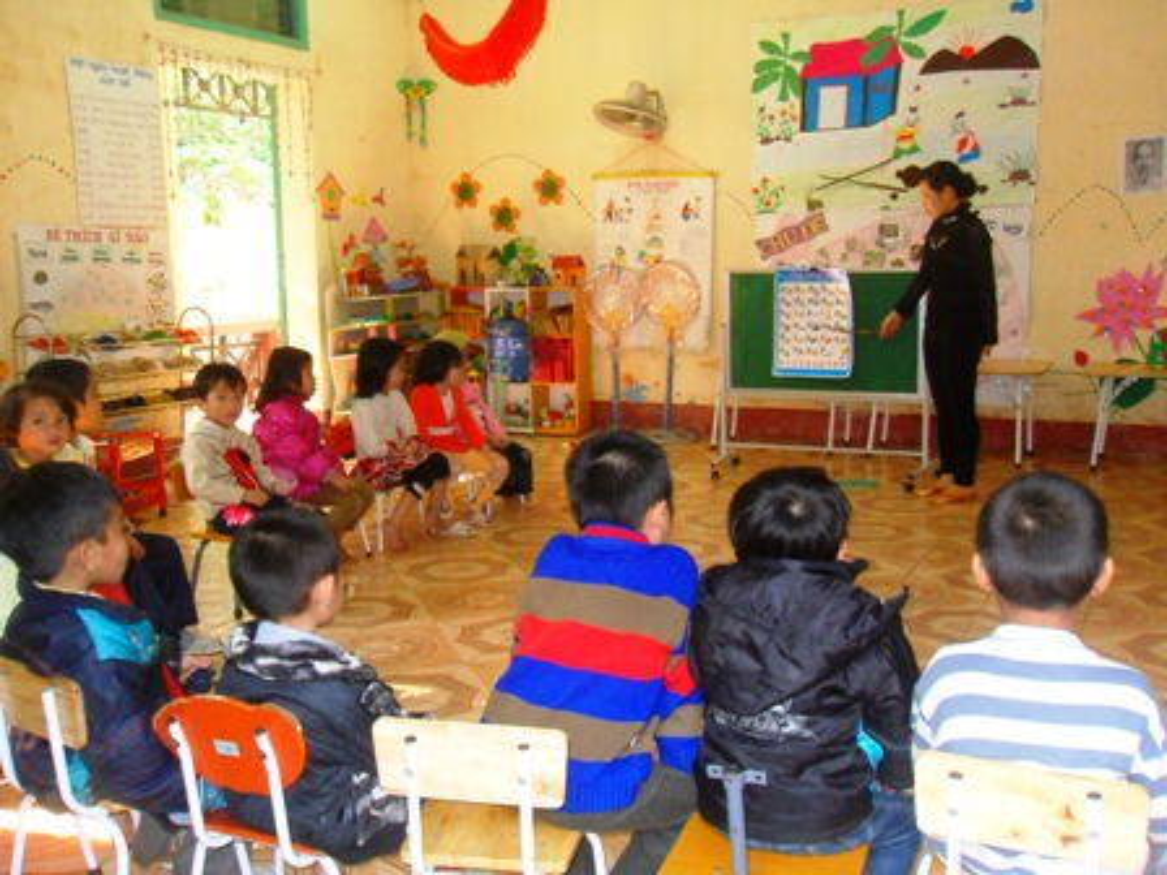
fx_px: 1180
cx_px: 584
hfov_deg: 52.6
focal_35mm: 35
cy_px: 438
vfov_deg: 40.7
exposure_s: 1/45
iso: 400
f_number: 3.5
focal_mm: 6.3
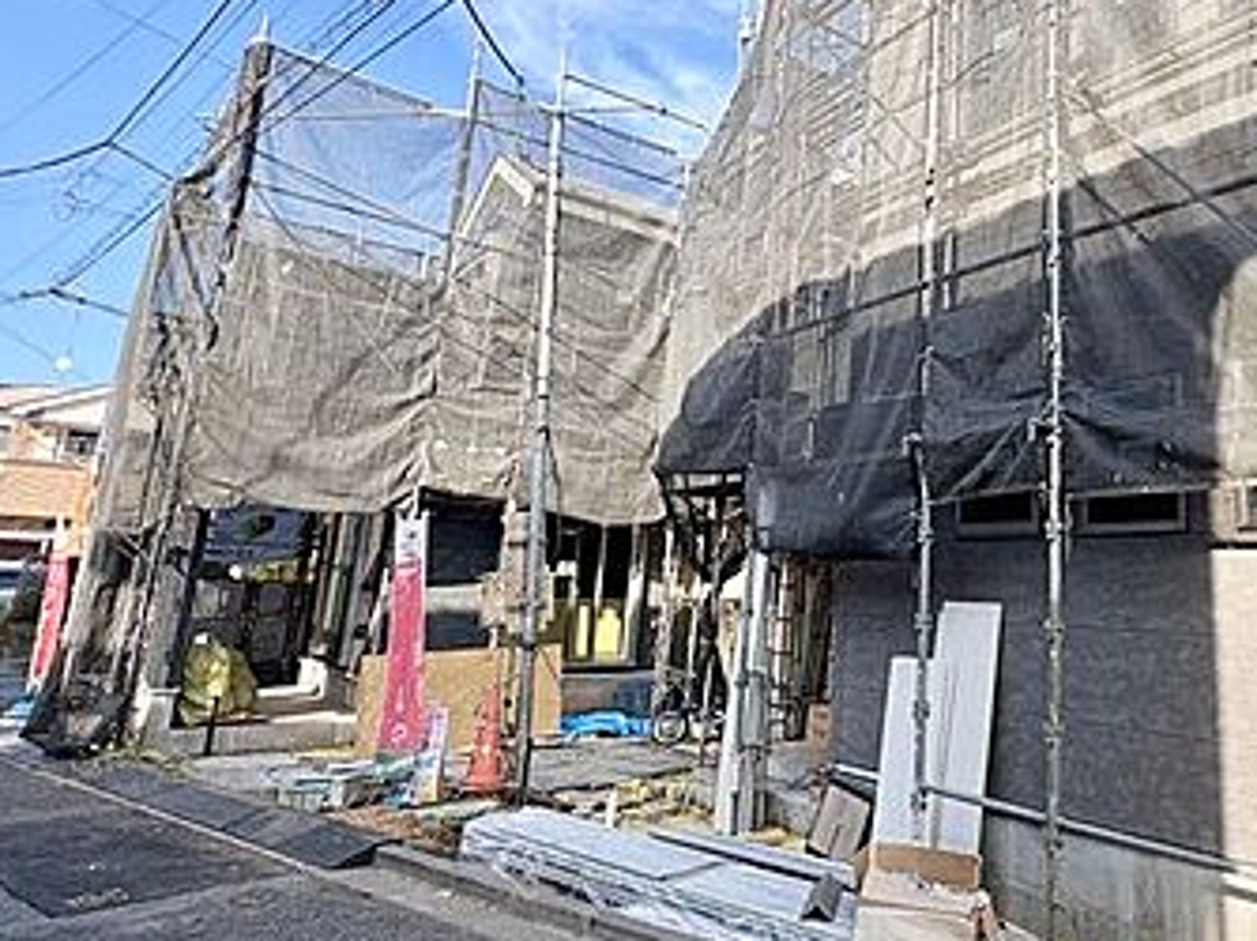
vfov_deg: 52.8
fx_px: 943
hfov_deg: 63.4
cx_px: 941
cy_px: 405
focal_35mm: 26
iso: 40
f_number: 2.2
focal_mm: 2.22
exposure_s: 1/435
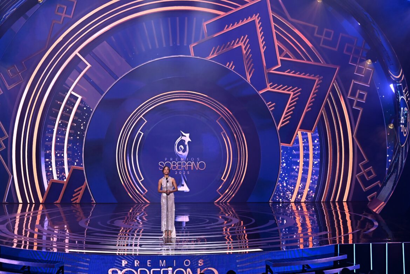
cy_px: 137
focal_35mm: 70
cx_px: 205
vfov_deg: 19.5
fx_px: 797
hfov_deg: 28.8
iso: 2000
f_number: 4
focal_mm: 70
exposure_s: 1/160
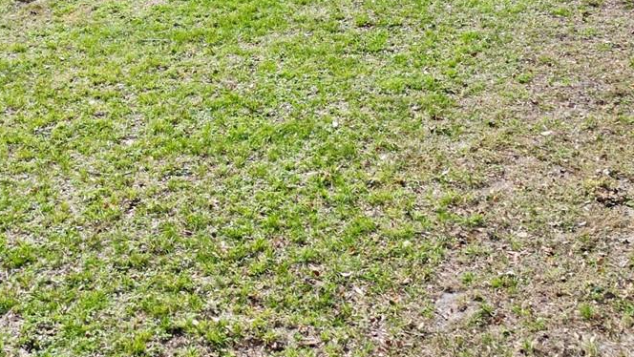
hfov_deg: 33.1
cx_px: 406
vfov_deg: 17.7
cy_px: -133
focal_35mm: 63
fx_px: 1059
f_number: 1.7
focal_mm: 6.72
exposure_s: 1/640
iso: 130
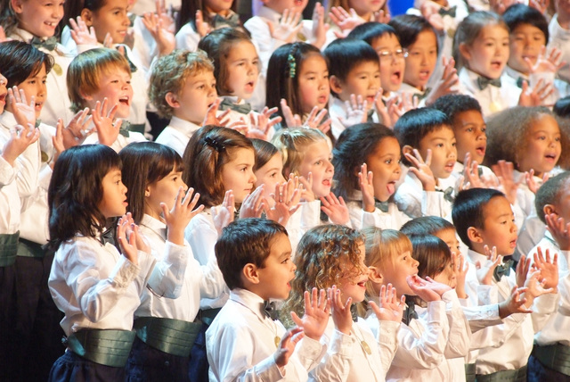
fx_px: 4754
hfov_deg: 6.9
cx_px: 285
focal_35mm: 300
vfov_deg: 4.6
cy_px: 191
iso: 3200
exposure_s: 1/125
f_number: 4.5
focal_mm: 200
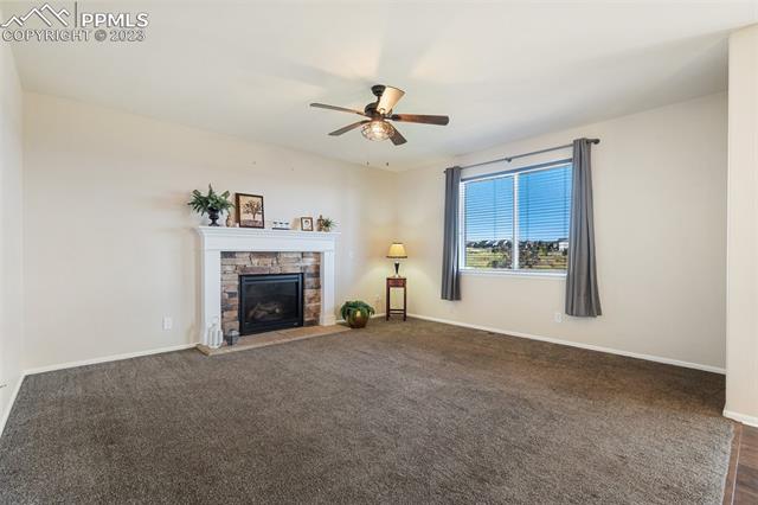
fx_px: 337
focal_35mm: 16
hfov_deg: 96.8
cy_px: 252
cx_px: 379
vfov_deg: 73.7
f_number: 6.7
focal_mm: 16
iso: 640
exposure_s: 1/10
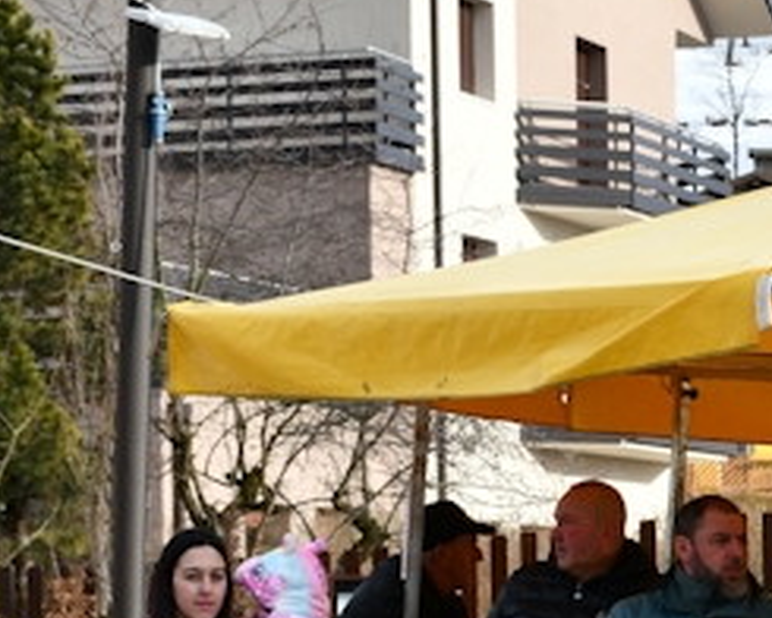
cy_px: 667
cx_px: 1093
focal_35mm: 159
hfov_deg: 11.7
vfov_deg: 9.6
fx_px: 3633
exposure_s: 1/250
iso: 140
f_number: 8
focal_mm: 35
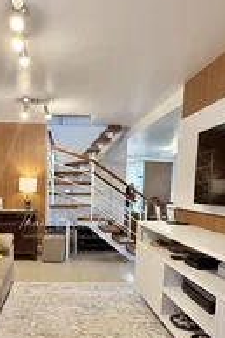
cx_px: 63
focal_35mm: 29
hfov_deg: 43.8
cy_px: 225
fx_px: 272
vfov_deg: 62.2
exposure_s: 1/120
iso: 250
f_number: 2.2
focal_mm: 2.22
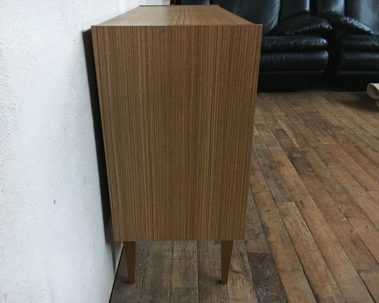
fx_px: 348
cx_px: 187
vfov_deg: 47.1
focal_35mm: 31
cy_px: 152
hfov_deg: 57.2
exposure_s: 1/33
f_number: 2.2
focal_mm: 4.15
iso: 200
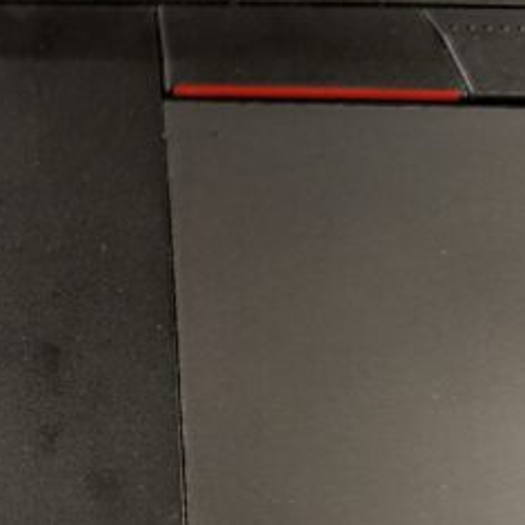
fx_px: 927
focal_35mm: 54
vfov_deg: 30.7
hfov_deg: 28.0
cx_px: -93
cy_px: 436
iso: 85
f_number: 1.68
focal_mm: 6.9
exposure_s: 1/50
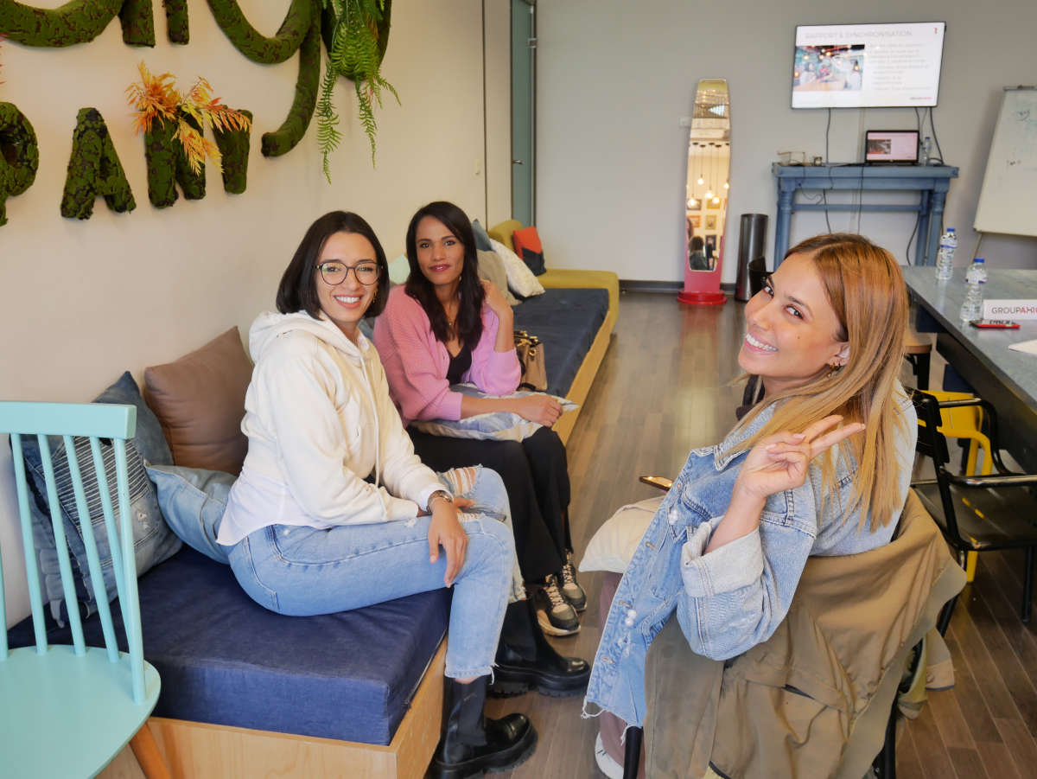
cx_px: 518
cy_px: 390
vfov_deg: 44.2
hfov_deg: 56.8
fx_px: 959
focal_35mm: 32
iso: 800
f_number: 3.9
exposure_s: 1/25
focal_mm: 16
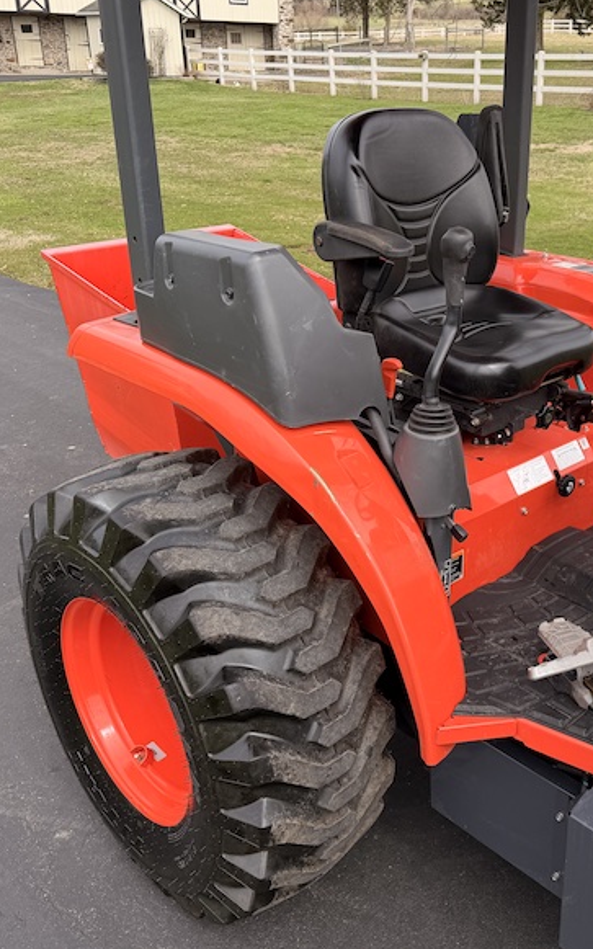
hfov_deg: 35.4
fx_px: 905
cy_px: 470
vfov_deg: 55.3
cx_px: 454
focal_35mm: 35
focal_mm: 6.76
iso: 80
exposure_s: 1/1553
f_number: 1.78
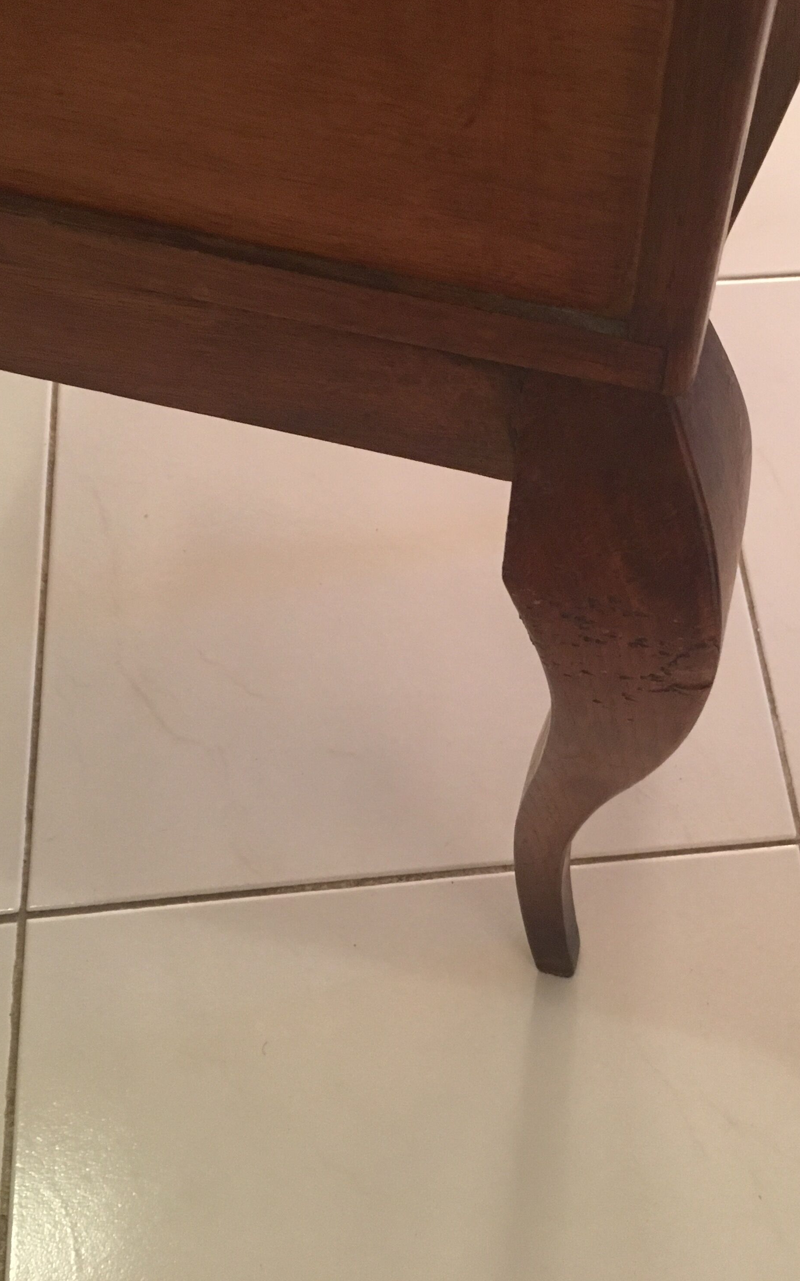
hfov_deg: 30.1
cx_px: 579
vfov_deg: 47.2
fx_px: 1465
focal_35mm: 42
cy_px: 639
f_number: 2.2
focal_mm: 4.15
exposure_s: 1/33
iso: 200
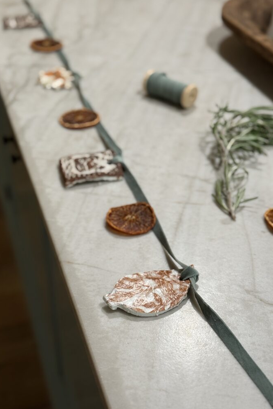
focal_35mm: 51
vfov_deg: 38.9
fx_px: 580
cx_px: 146
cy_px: 205
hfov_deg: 26.5
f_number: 1.78
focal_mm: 6.76
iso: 250
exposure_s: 1/40
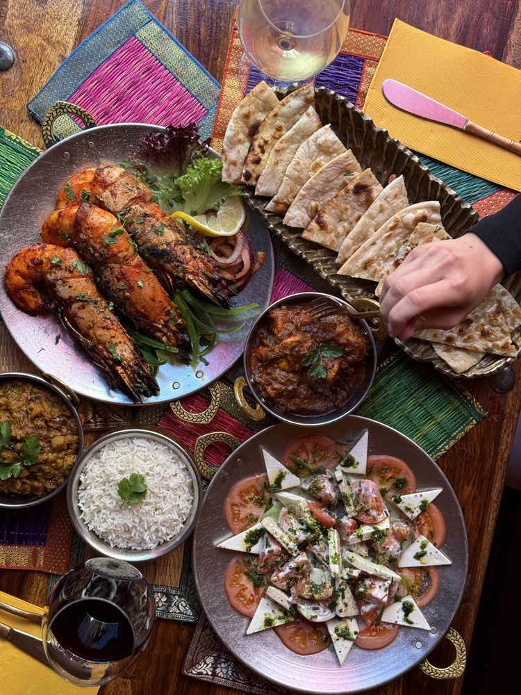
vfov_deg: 39.7
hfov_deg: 30.3
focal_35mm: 48
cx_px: 260
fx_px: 963
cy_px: 348
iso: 160
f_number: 1.78
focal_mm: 6.76
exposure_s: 1/134
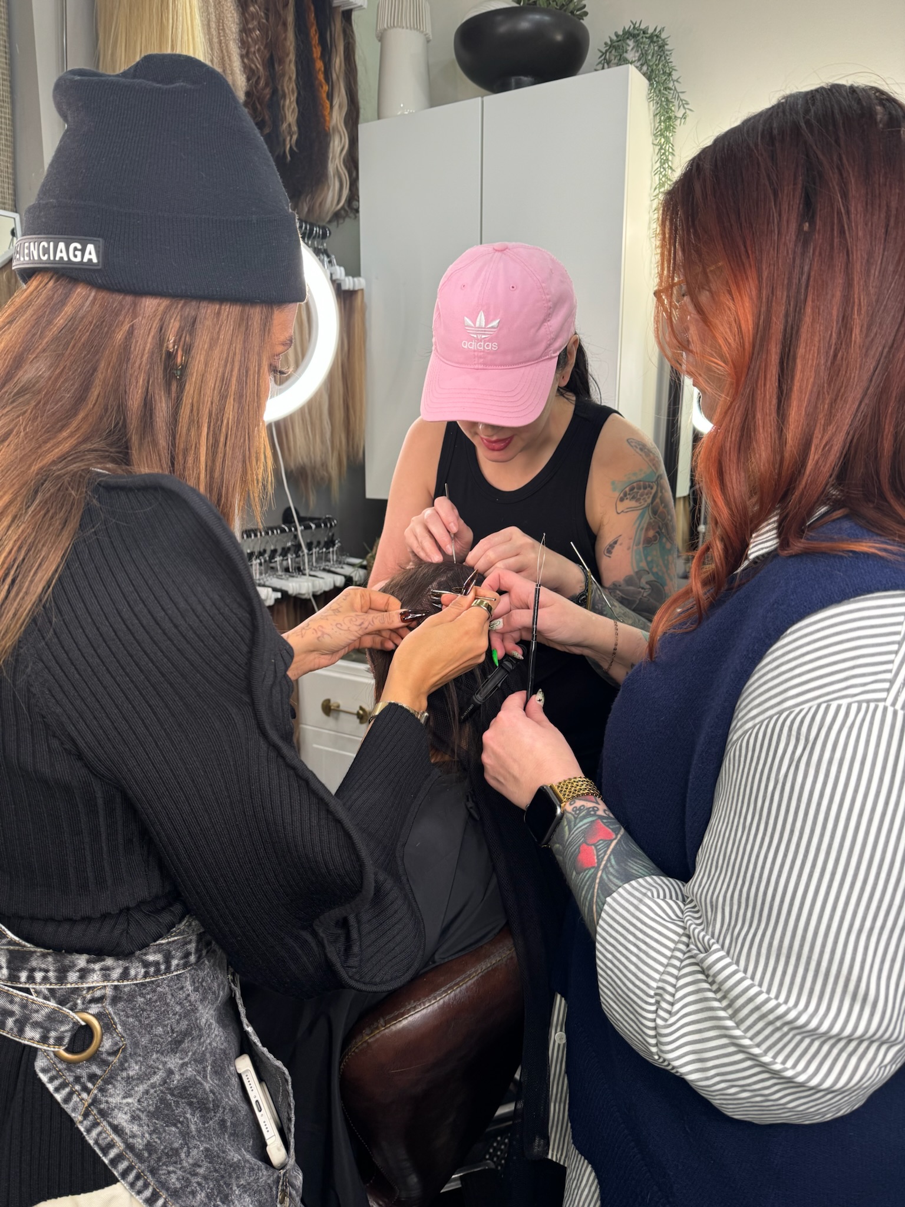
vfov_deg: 71.6
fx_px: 837
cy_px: 604
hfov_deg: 56.8
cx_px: 452
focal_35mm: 24
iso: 100
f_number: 1.78
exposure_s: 1/120
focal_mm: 6.76
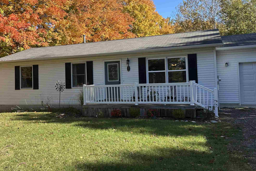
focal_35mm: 36
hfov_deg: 52.4
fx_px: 256
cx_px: 92
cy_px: 77
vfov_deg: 36.8
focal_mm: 6.86
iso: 80
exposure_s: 1/1692
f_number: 1.78
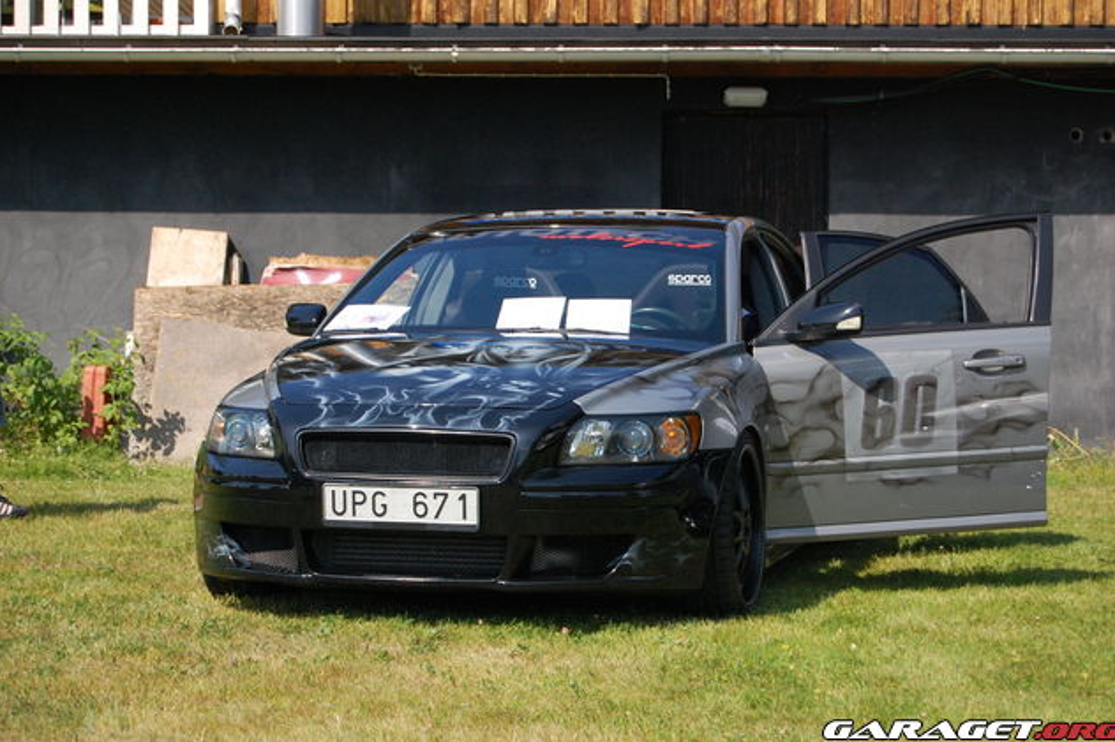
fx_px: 2586
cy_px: 372
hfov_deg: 24.3
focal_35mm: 84
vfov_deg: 16.3
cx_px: 561
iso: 800
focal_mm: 55
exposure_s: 1/2500
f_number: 5.6
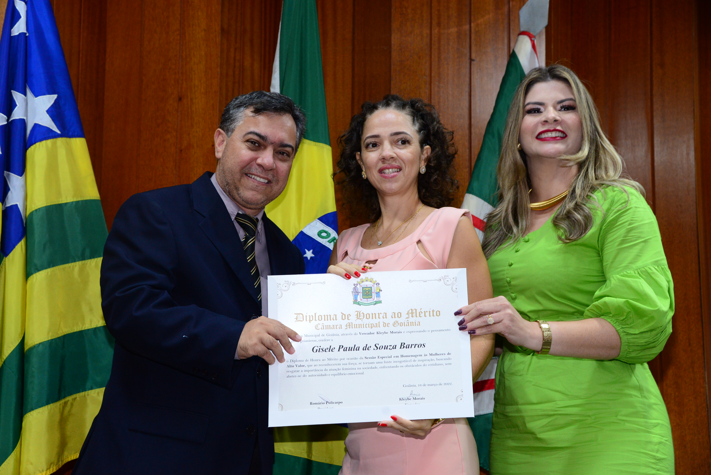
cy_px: 238
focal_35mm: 62
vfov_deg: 21.9
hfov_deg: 32.4
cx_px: 356
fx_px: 1225
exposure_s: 1/60
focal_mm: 62
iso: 2500
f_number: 5
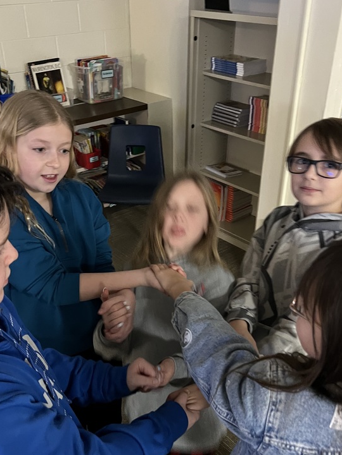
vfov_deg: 49.7
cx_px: 167
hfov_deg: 38.7
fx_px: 487
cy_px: 279
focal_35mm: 37
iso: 640
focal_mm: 5.7
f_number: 1.5
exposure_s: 1/30
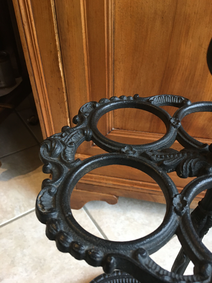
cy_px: 142
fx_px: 237
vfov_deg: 61.7
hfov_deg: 48.2
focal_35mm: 29
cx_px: 106
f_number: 2.2
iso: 160
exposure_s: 1/33
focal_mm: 4.15
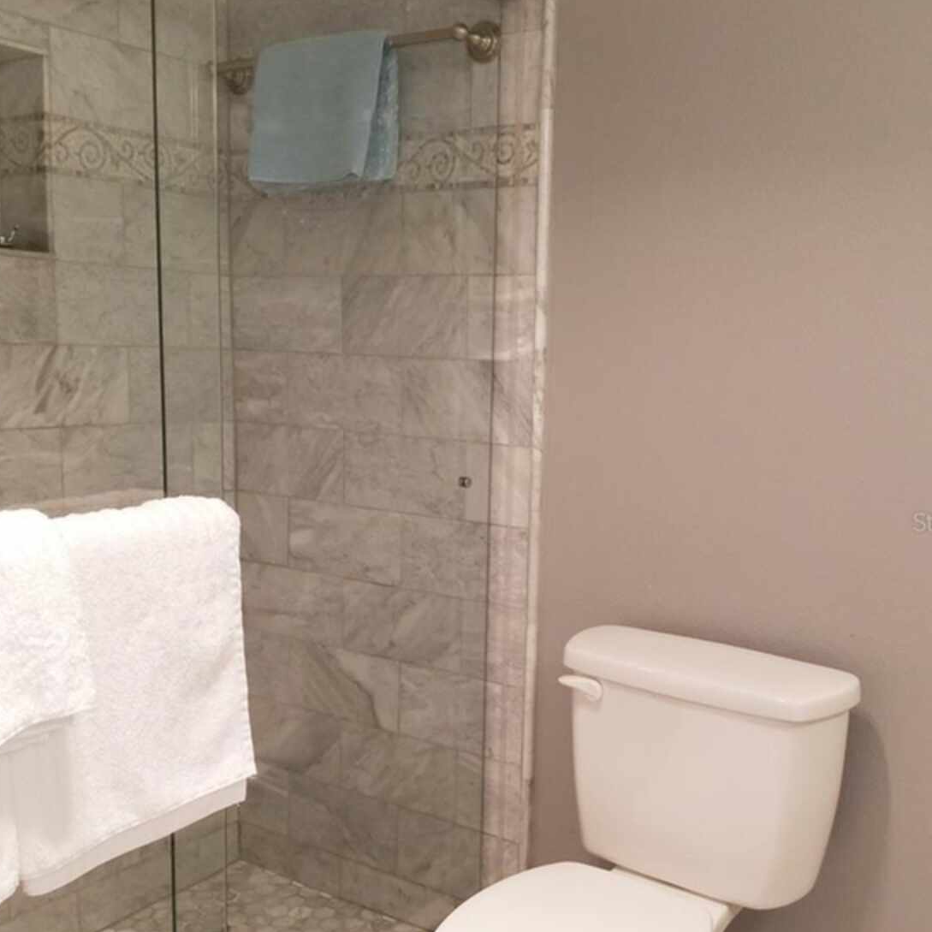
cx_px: 480
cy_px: 521
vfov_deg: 46.0
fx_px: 1097
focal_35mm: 36
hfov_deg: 46.0
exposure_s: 1/120
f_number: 1.7
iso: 80
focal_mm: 4.3
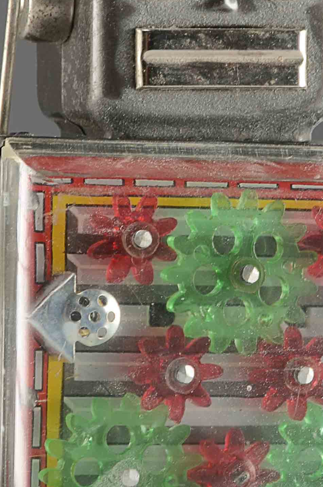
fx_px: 3145
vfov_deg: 8.8
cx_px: 152
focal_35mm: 233
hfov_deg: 5.9
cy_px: 422
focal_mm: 45
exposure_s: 1/80
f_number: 10
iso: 100
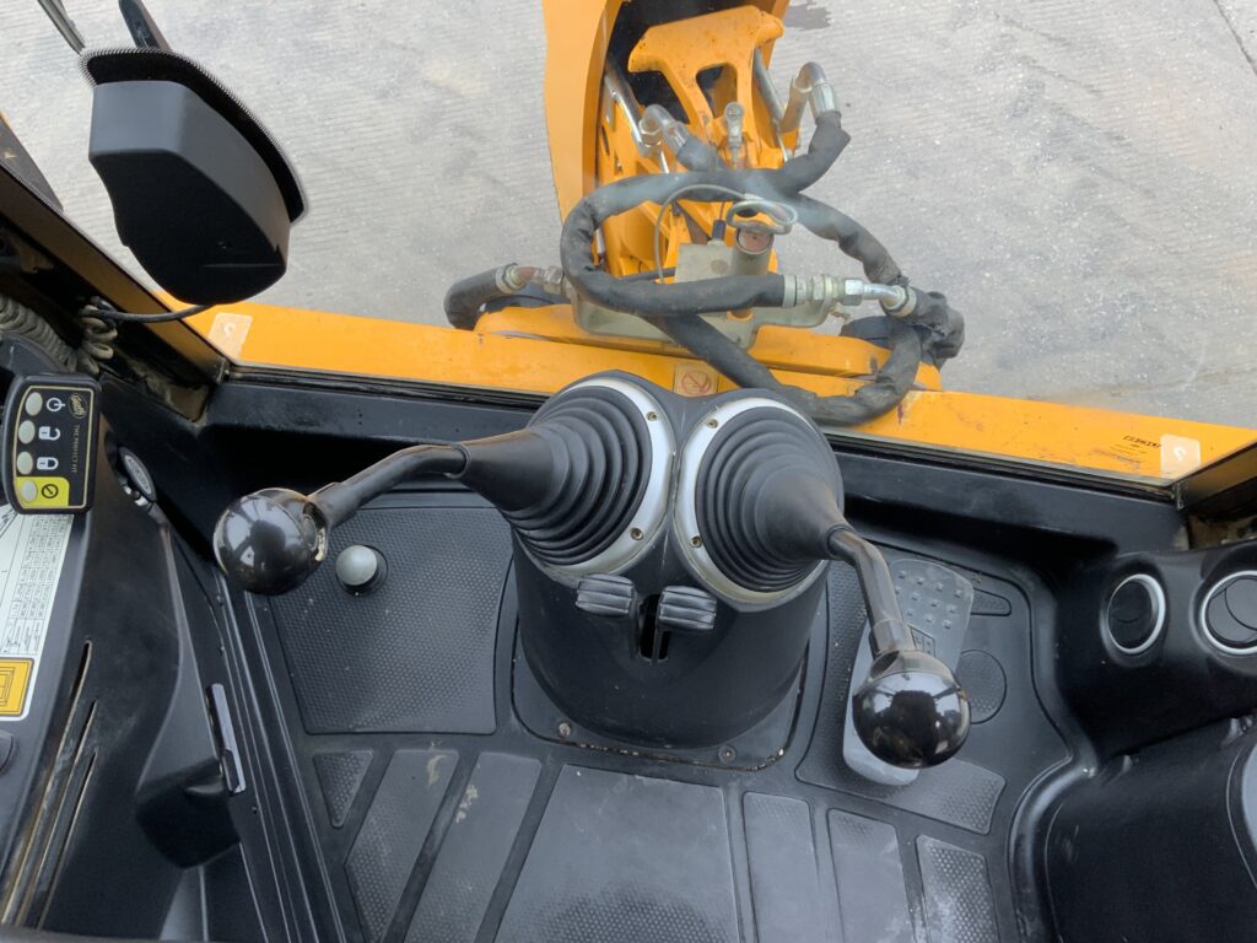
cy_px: 472
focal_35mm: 29
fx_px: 1053
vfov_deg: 48.2
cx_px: 628
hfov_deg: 61.7
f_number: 1.8
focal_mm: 3
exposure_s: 1/122
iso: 64
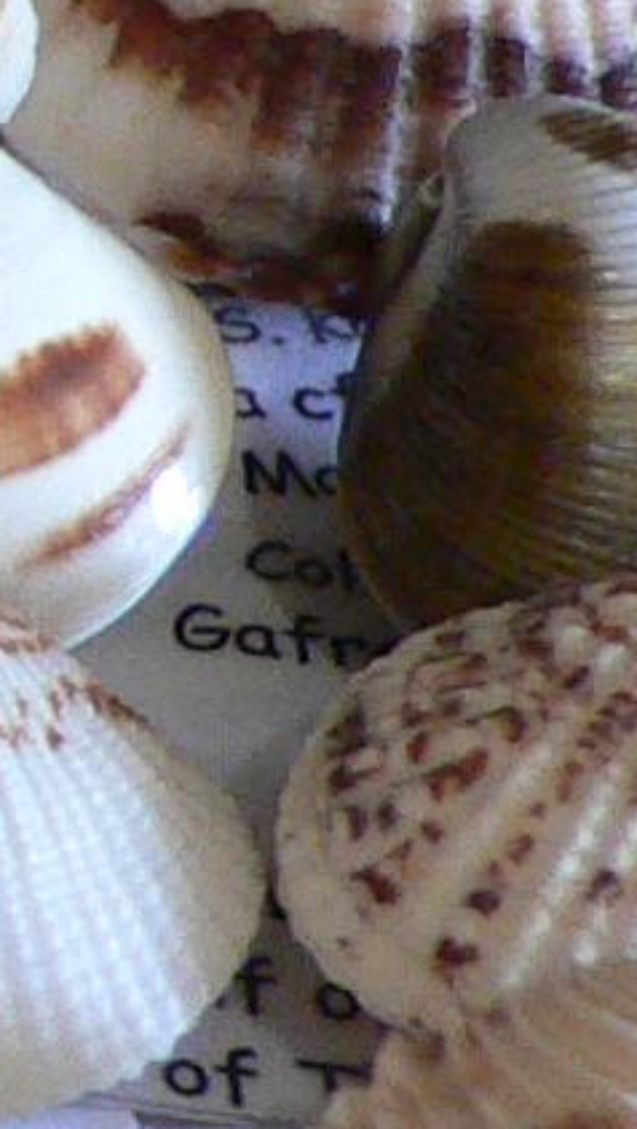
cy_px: -294
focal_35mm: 182
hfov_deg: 6.0
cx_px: -1568
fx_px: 5454
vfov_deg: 11.5
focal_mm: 4.6
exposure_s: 1/20
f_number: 2.8
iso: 200
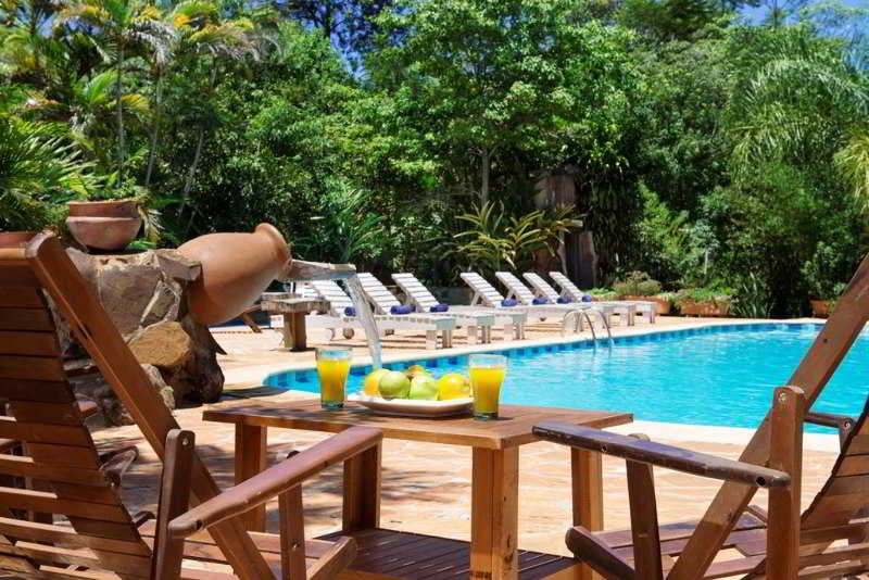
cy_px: 290
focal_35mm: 56
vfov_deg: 24.2
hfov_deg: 35.6
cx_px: 434
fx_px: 1352
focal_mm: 56
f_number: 11
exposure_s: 1/125
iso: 100
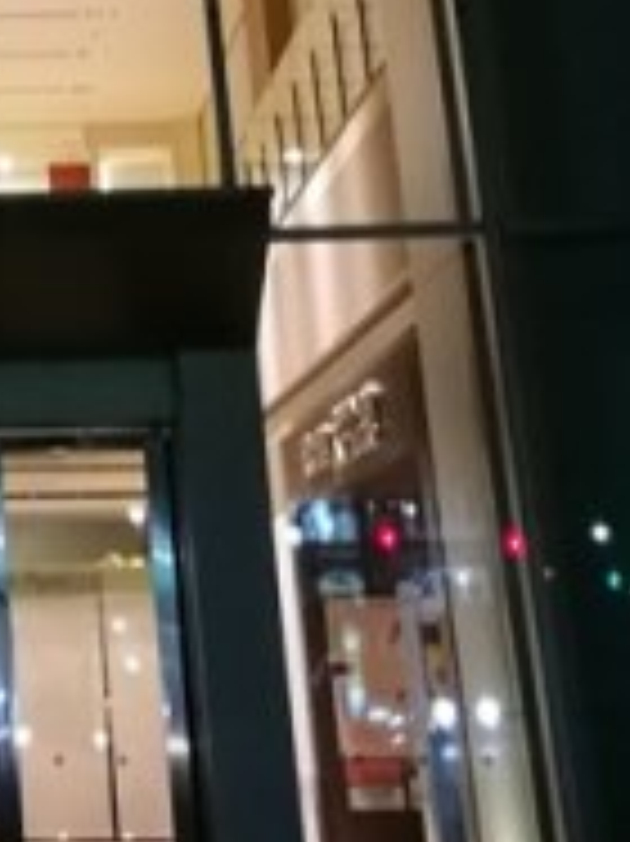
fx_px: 2527
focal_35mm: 104
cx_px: -328
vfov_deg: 16.9
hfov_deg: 13.4
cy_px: -473
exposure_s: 1/16.7
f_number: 2.2
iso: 640
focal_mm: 4.5
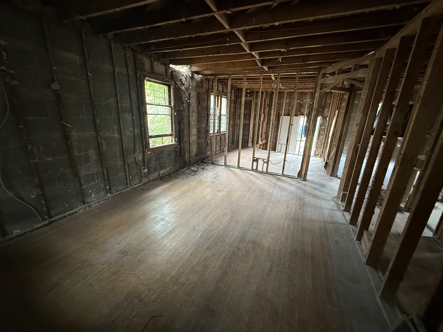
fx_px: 179
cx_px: 222
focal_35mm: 14
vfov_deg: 85.7
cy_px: 166
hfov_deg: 102.1
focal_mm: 2.22
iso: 640
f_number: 2.2
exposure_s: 1/60
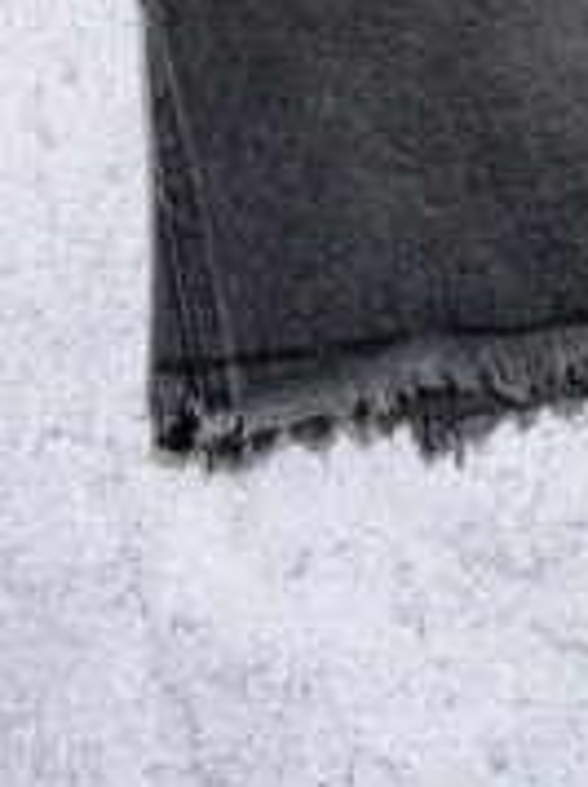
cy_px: -327
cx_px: 53
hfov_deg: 13.5
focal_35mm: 108
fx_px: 2452
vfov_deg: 16.8
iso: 64
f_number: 1.78
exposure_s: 1/56
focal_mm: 6.76
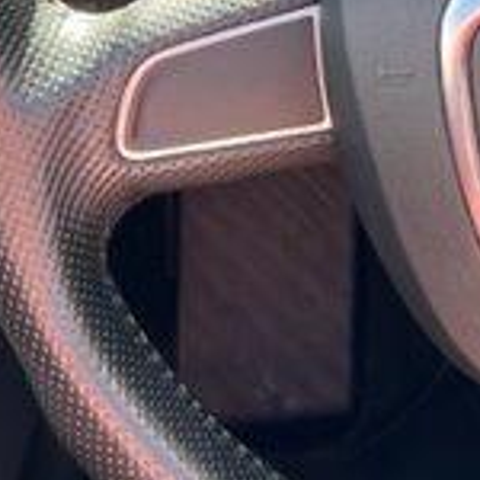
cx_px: 586
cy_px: -26
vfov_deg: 17.3
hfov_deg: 16.9
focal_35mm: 98
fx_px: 1537
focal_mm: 5.7
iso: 40
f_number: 1.5
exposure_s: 1/174
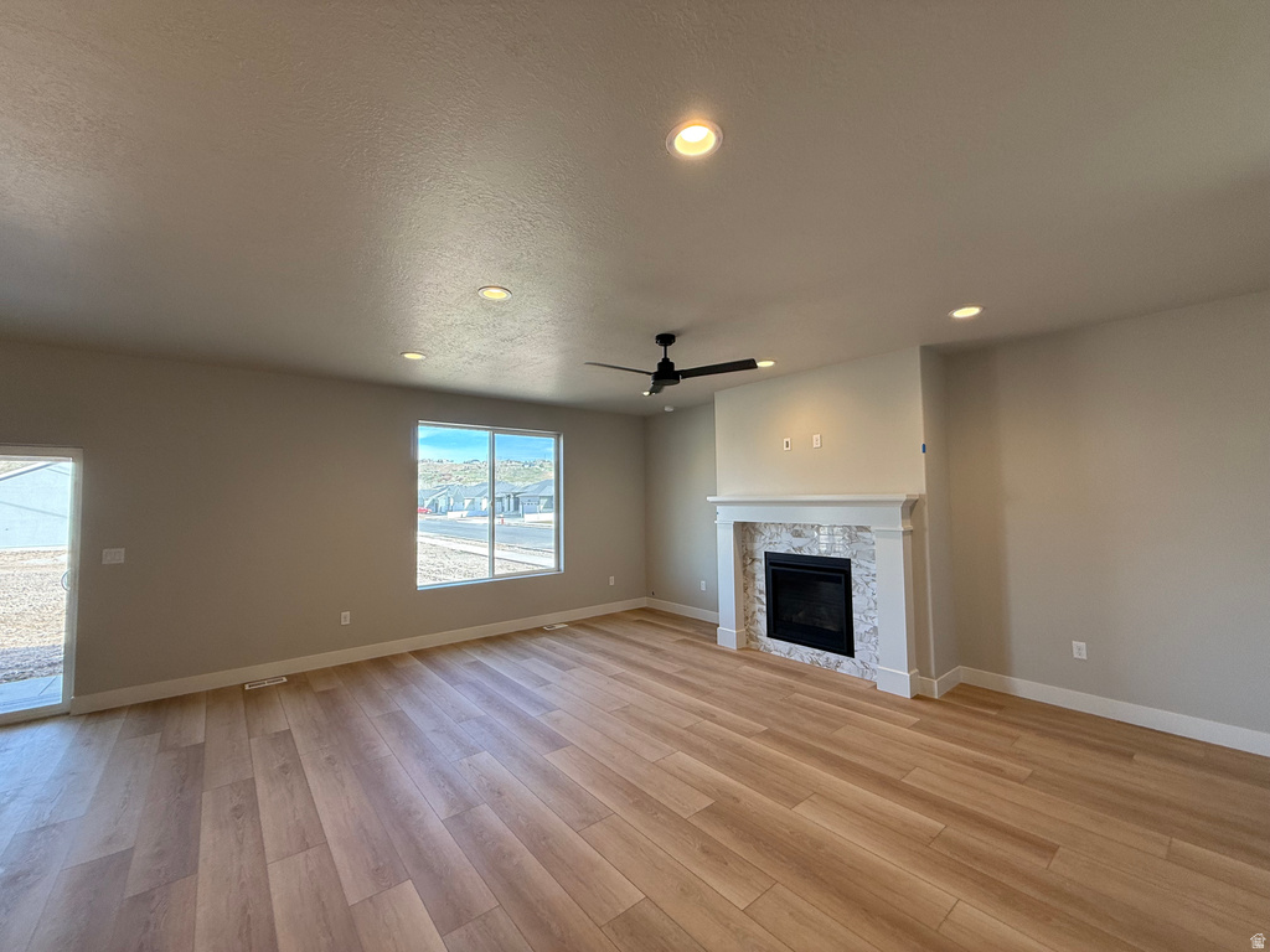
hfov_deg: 102.1
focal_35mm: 14
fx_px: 514
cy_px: 476
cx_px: 635
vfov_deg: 85.7
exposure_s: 1/120
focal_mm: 2.22
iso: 64
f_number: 2.2
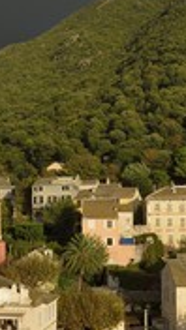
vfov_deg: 32.3
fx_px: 570
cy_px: 156
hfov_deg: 18.2
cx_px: 173
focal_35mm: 65
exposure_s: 1/200
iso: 200
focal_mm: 26
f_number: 14
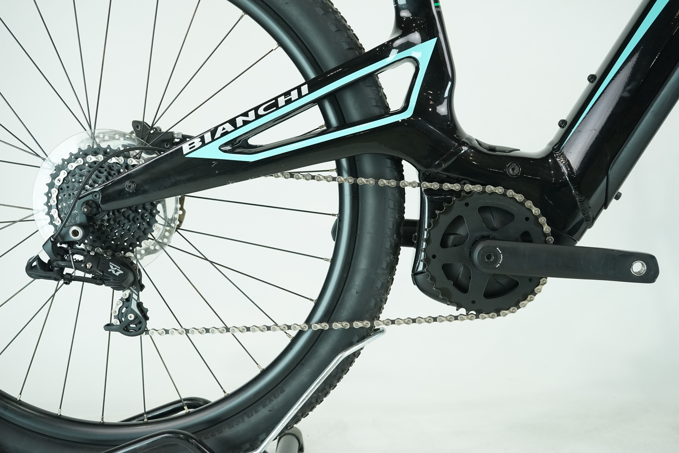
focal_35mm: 45
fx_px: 849
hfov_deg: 43.6
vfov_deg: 29.9
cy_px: 226
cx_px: 340
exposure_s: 1/200
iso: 1600
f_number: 5.6
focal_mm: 45
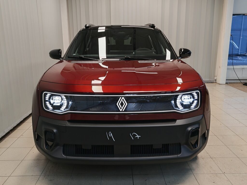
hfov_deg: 58.4
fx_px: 221
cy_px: 92
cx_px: 124
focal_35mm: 31
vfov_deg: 45.4
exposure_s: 1/120
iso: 64
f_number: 1.6
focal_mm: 5.4
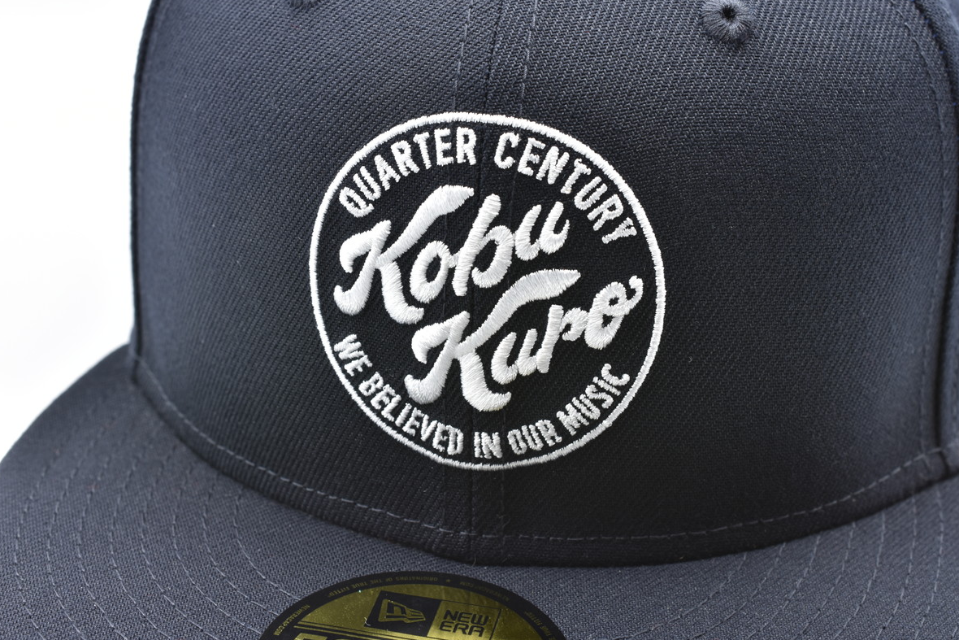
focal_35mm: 61
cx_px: 479
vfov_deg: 22.3
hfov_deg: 32.9
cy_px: 316
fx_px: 1625
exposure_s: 1/15
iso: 100
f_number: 11
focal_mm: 40
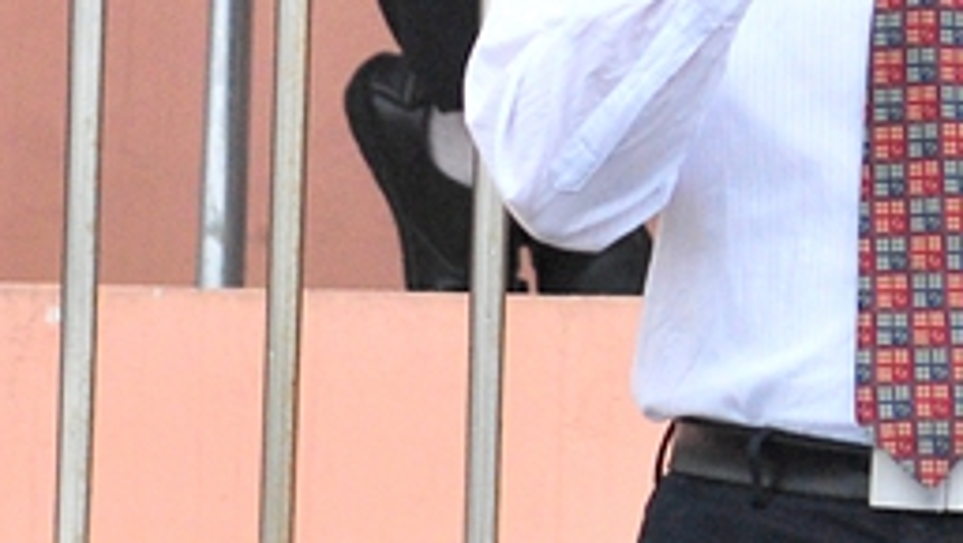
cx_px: 907
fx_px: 12496
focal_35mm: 489
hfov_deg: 4.4
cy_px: -135
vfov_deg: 2.5
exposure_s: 1/1000
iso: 800
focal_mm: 200
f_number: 4
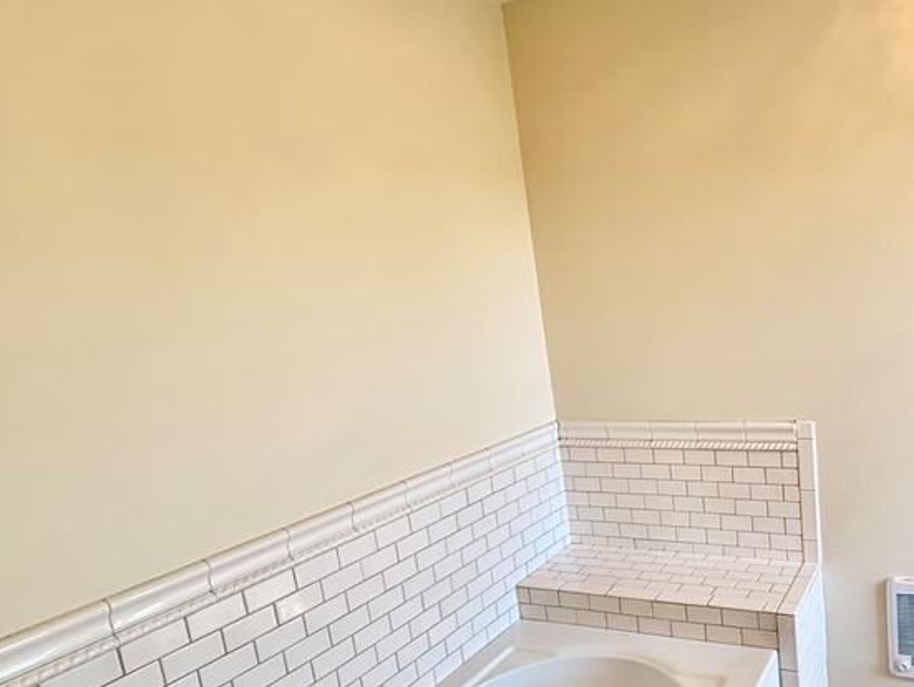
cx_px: 710
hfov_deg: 62.5
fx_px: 687
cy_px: 398
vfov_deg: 52.9
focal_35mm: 26
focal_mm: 2.22
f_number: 2.2
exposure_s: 1/120
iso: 100
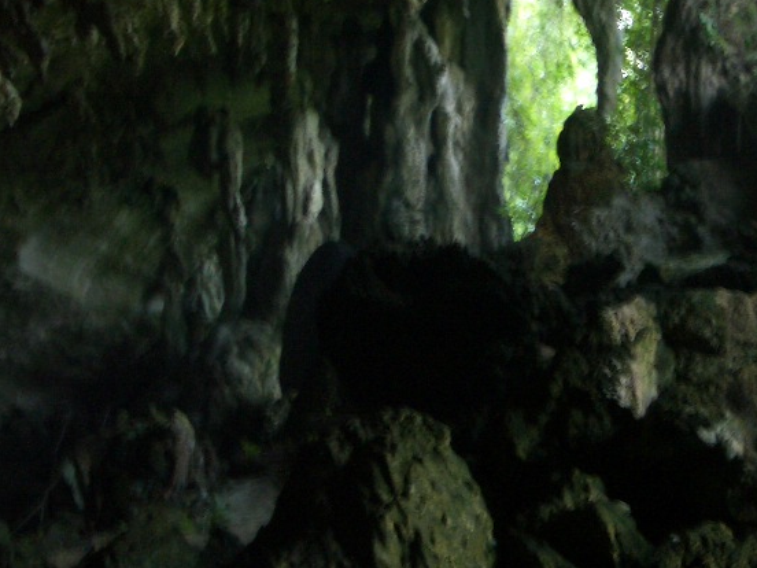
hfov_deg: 17.0
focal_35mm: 115
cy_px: 178
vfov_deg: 12.9
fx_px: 2515
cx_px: 609
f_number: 3.5
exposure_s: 1/8
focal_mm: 10.2
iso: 100
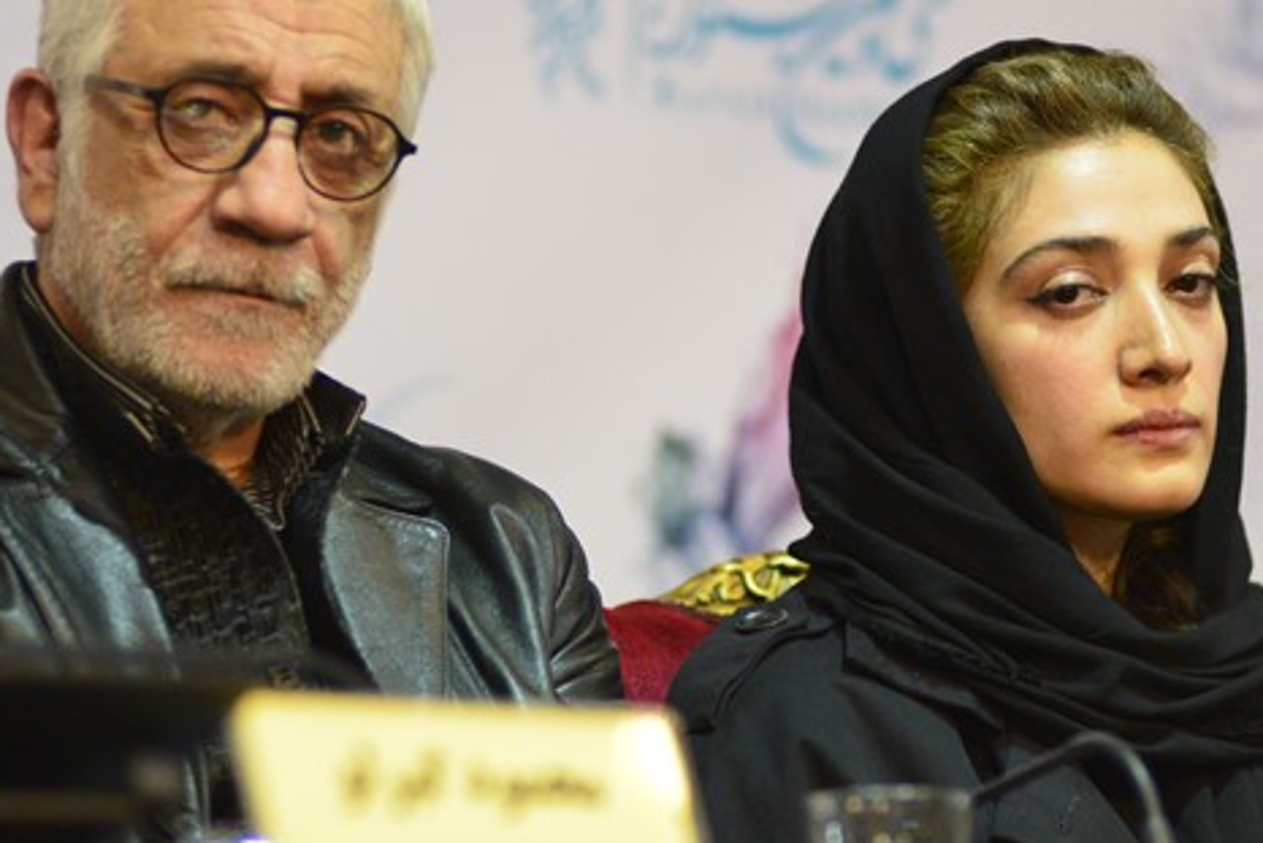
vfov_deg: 4.7
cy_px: 167
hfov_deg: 7.1
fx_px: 10177
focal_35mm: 290
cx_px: 886
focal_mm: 135
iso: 4000
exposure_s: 1/250
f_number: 2.8
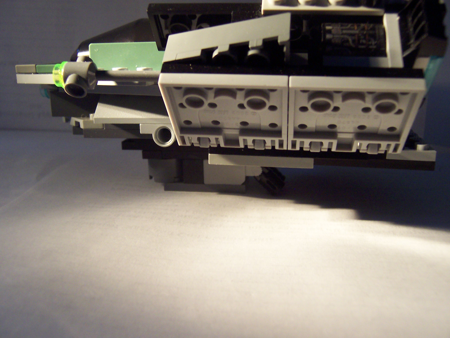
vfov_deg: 39.7
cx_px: 225
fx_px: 468
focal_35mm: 36
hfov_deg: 51.4
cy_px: 169
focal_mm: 5.6
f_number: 2.8
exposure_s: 1/20
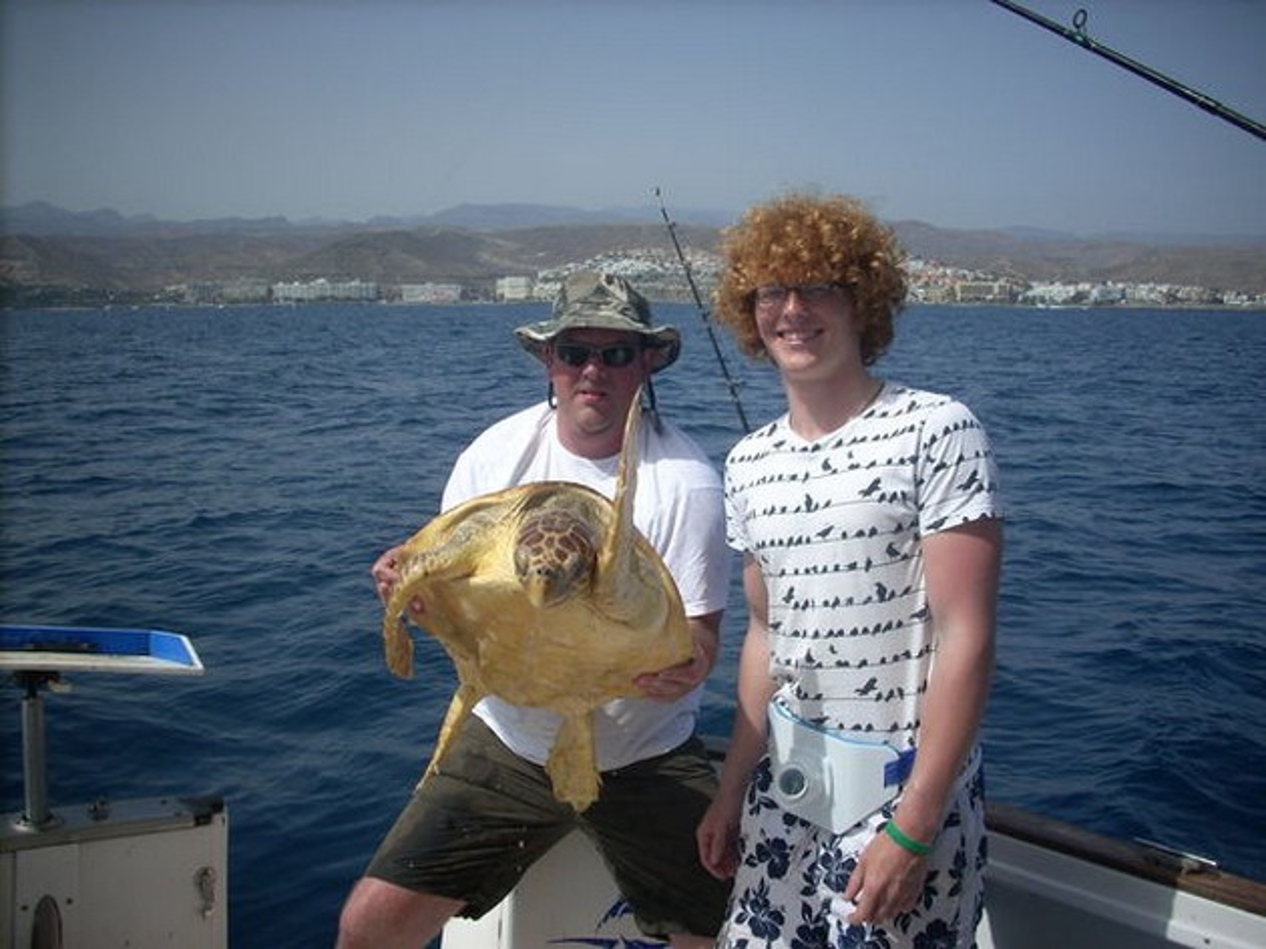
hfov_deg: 50.2
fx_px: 1353
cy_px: 474
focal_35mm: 37
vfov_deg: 38.6
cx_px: 633
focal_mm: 6.2
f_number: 5.6
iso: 64
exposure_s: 1/458
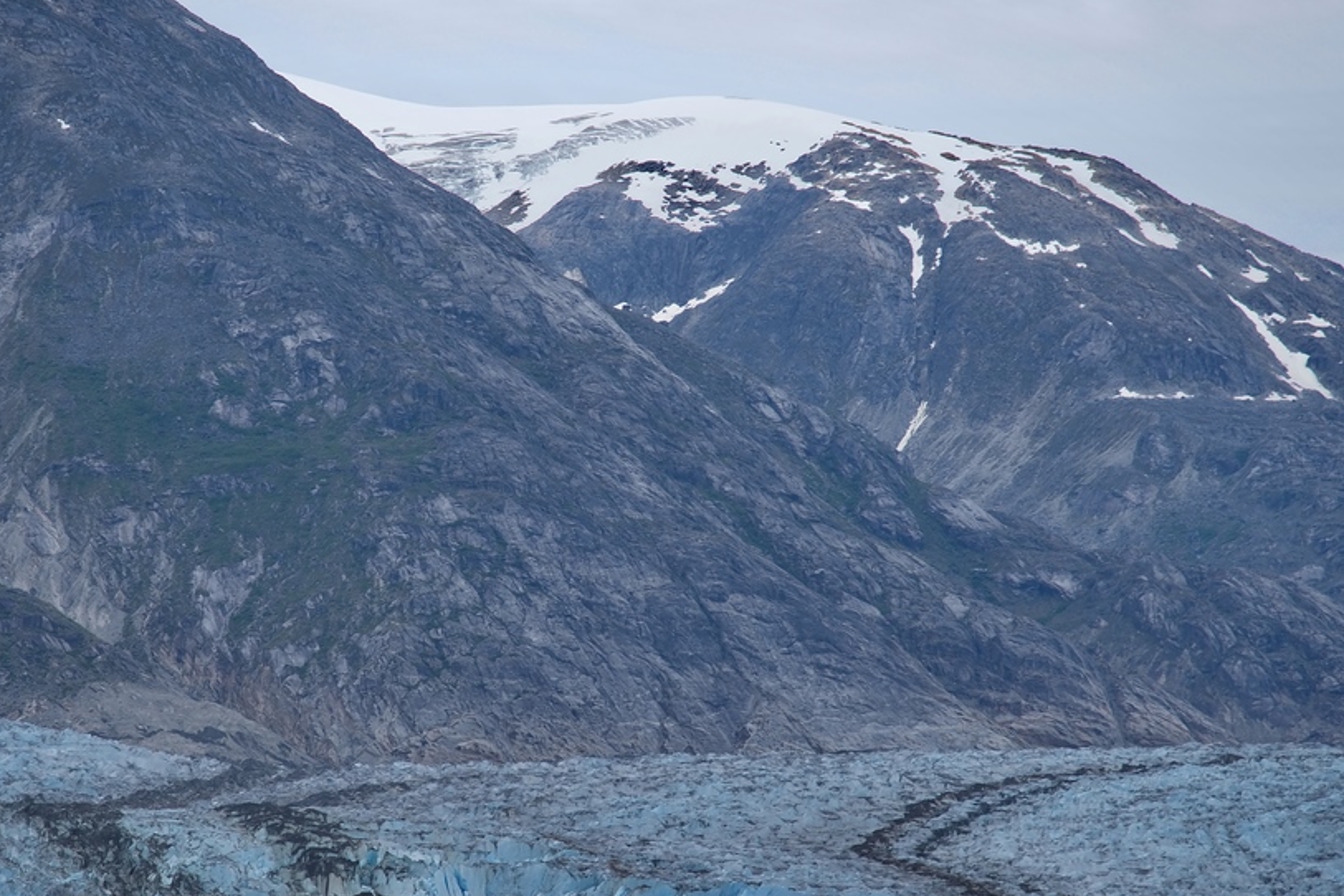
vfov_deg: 7.3
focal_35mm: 189
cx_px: 527
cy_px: 567
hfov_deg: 10.9
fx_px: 7055
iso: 100
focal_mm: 120
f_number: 5.6
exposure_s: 1/250
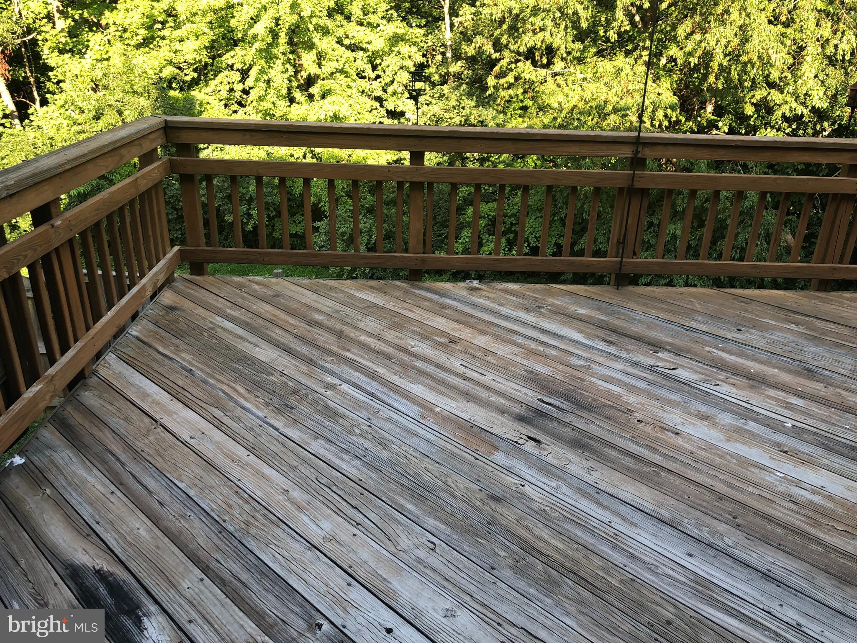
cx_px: 428
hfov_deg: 63.4
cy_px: 322
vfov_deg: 49.7
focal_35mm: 28
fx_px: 693
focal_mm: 3.99
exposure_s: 1/120
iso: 25
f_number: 1.8
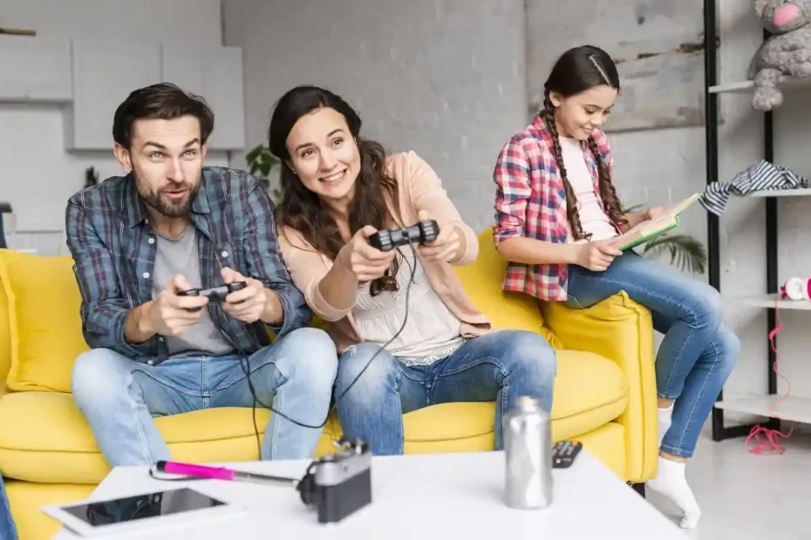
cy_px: 270
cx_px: 406
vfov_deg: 27.0
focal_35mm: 50
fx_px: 1126
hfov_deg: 39.6
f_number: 3.2
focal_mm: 50
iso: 500
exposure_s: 1/250
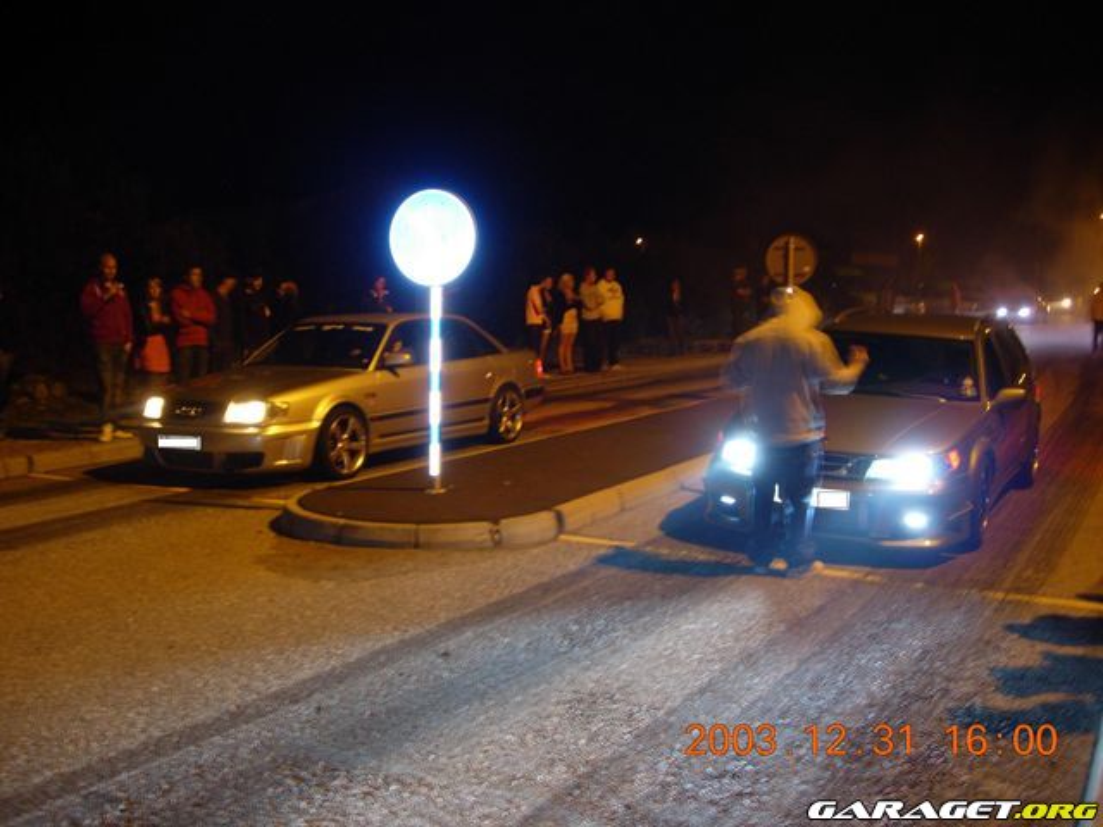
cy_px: 414
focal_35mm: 38
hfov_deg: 49.0
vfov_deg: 37.7
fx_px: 1211
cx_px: 552
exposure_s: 1/2.5
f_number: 2.8
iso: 79
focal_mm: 7.8
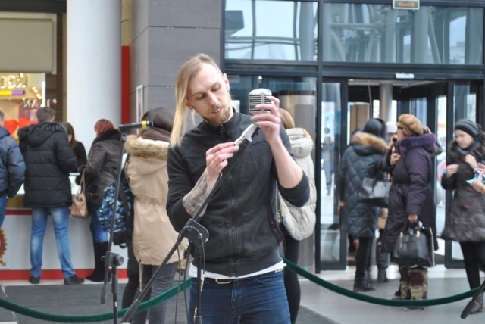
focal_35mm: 82
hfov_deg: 24.6
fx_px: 1112
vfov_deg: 16.6
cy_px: 162
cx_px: 242
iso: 400
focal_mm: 55
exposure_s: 1/20
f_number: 5.6
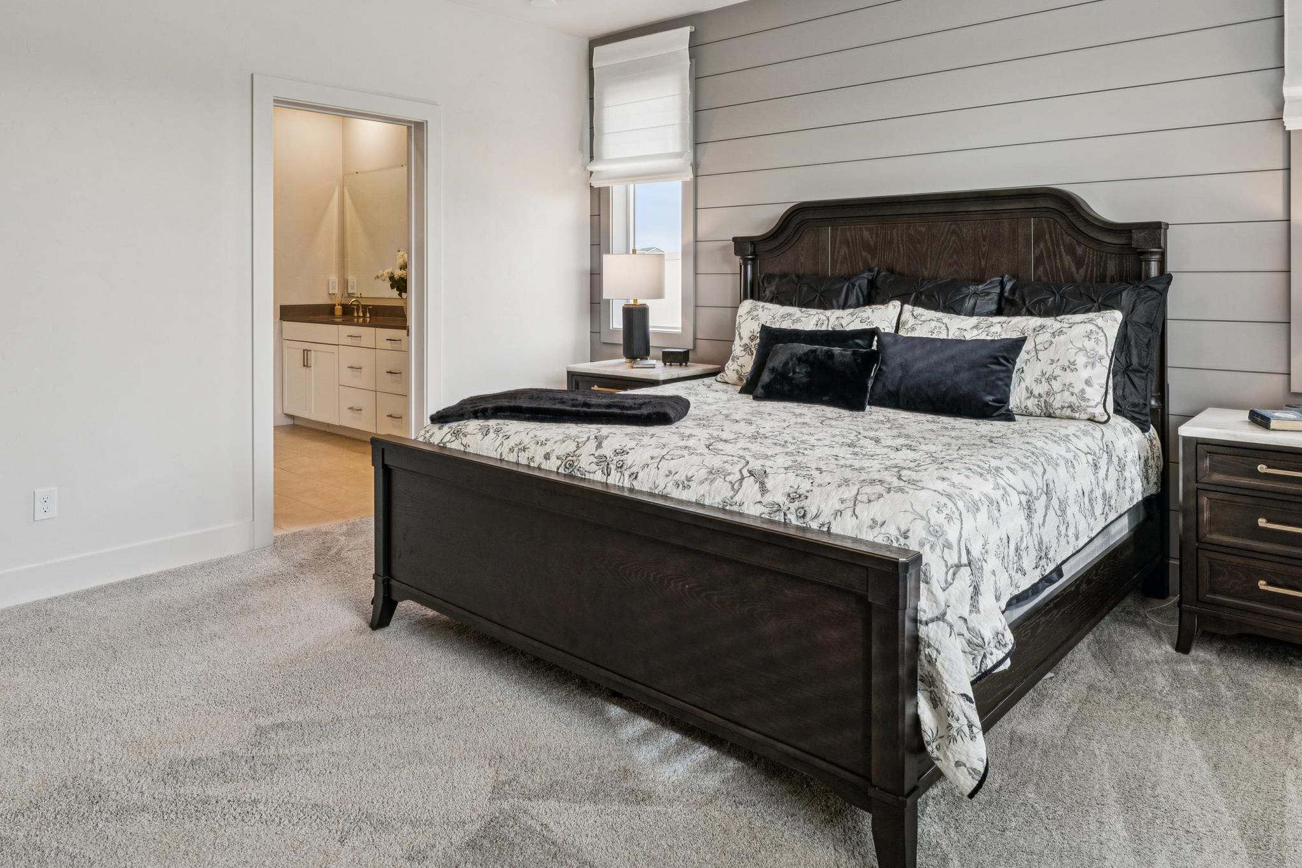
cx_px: 657
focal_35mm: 24
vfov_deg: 51.4
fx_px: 879
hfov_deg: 73.1
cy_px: 280
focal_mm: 16.2
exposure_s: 1/15
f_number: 13
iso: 400
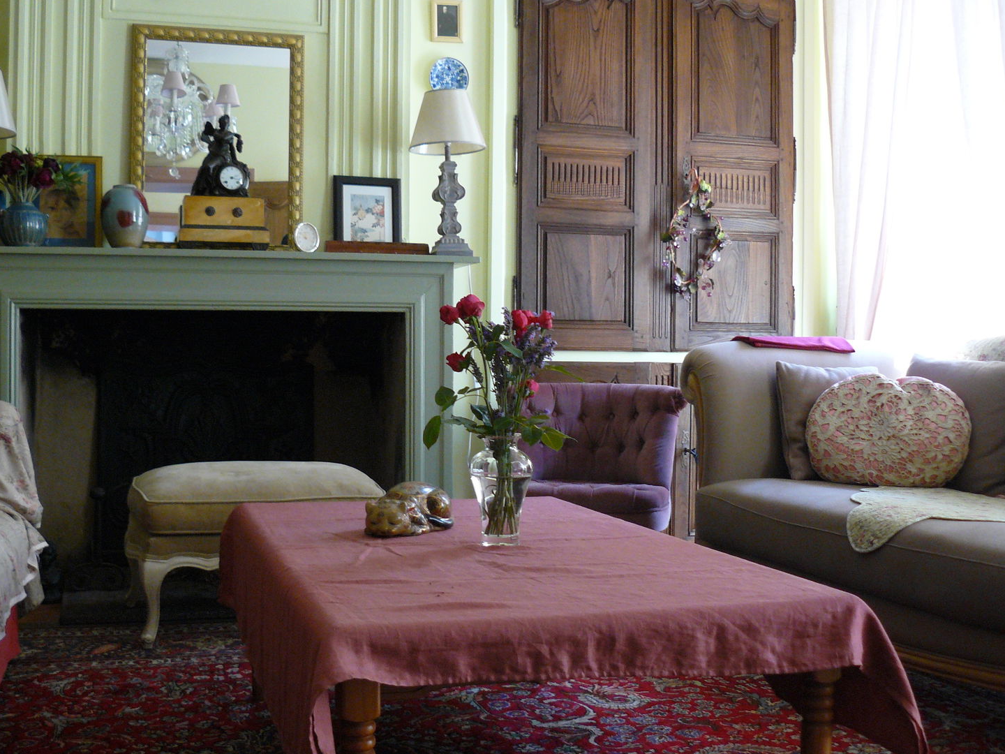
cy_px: 379
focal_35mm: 40
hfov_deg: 46.7
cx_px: 451
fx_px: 1161
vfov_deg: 36.0
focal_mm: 6
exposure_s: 1/20
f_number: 2.8
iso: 200
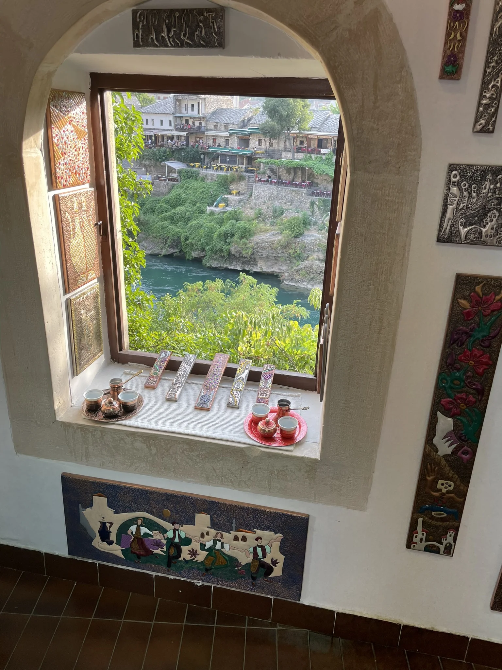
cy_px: 335
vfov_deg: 67.3
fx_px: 503
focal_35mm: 26
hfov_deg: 53.1
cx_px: 251
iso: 32
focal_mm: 4.2
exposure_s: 1/134
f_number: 1.6
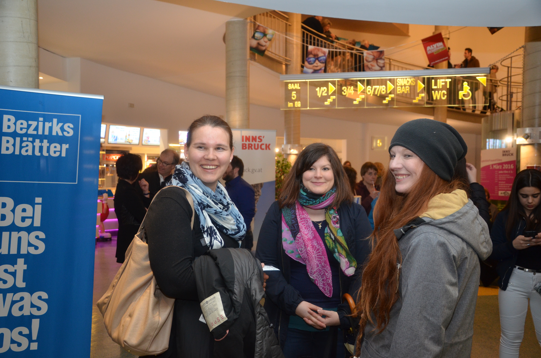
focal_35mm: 36
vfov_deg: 36.7
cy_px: 179
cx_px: 270
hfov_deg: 53.2
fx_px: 540
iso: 800
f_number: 4
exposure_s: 1/60
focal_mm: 24
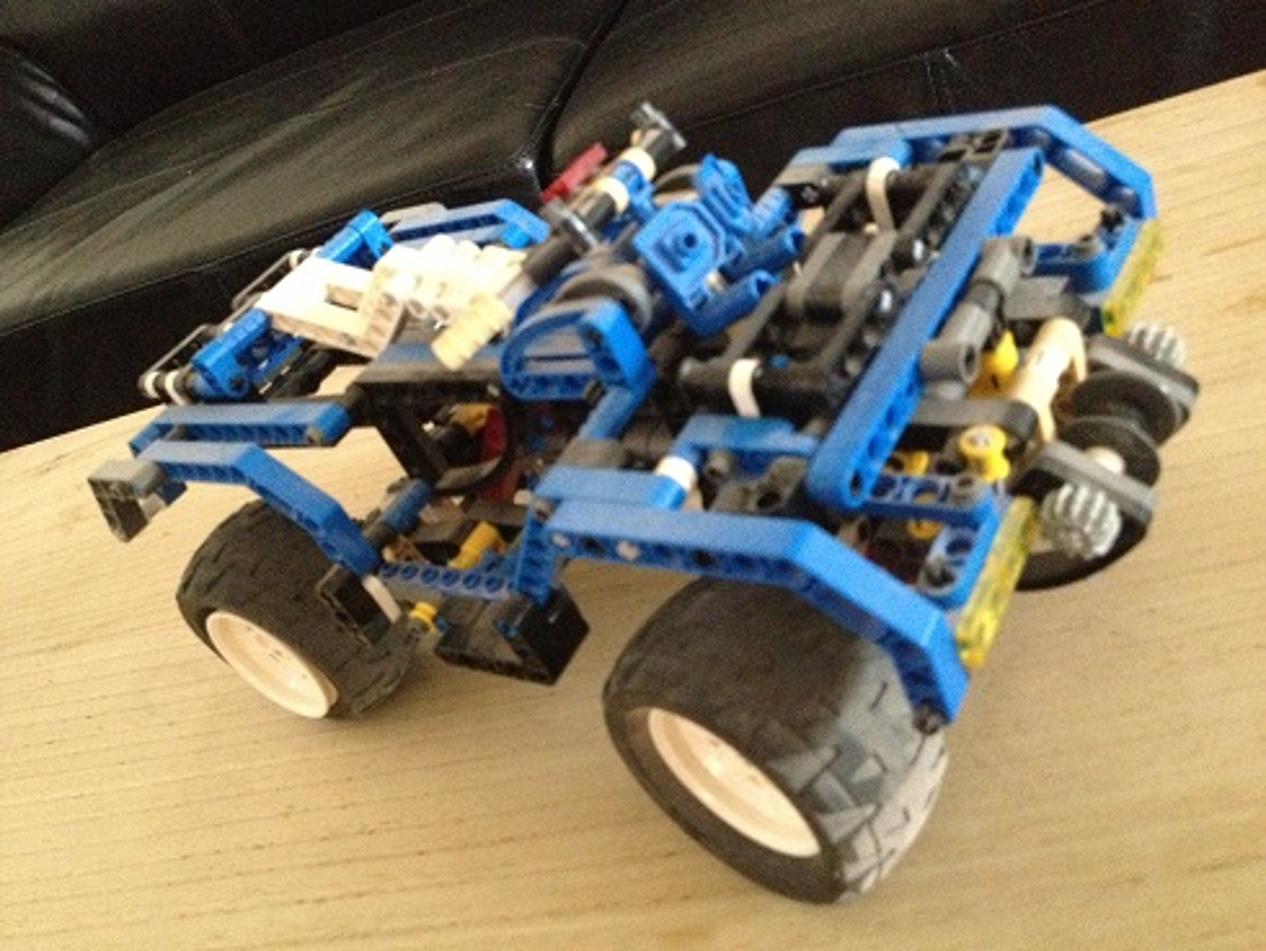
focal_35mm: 35
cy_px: 476
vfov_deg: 40.7
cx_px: 633
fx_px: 1281
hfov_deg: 52.6
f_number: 2.4
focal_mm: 4.28
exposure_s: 1/15
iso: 800
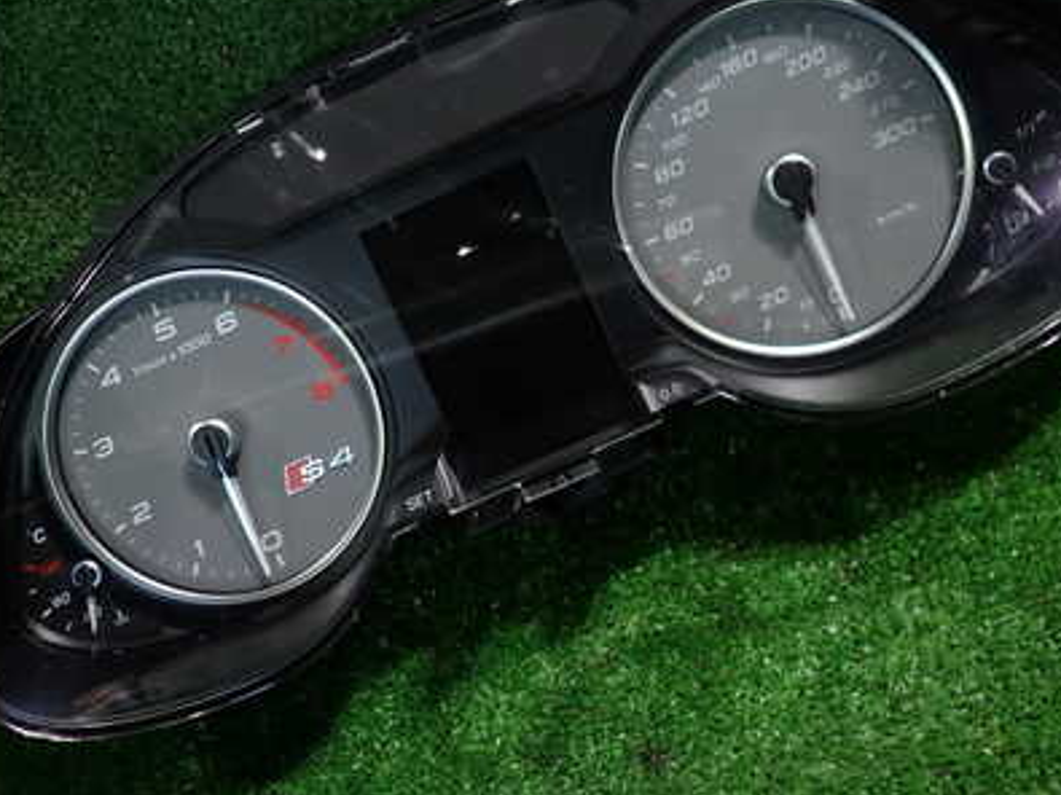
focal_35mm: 38
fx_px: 1164
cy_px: 371
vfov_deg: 37.7
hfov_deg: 49.0
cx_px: 510
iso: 200
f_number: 2
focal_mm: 4.5
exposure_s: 1/40
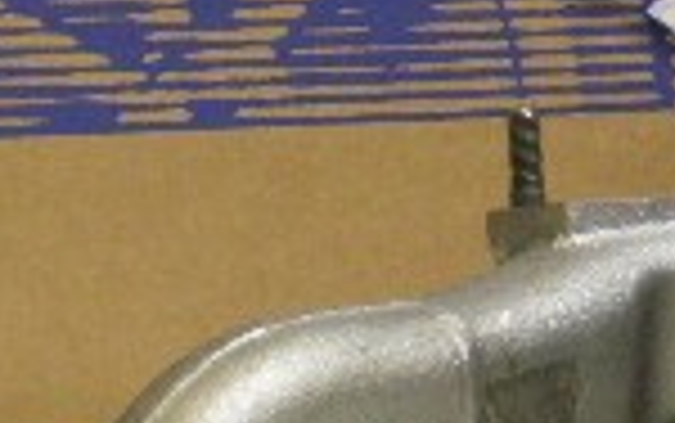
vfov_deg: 7.6
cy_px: -126
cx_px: 630
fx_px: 3166
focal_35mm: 172
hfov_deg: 12.1
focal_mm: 6.3
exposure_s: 1/8
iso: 400
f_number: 3.1
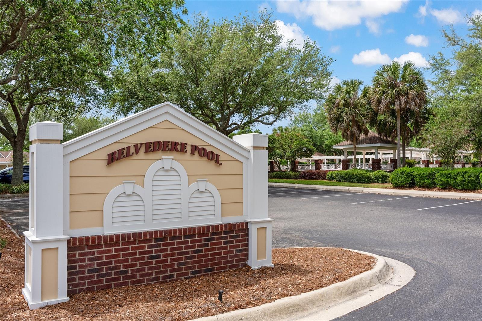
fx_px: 415
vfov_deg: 42.3
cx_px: 241
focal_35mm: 31
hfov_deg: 60.3
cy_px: 160
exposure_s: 1/1000
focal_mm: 31
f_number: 9
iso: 500
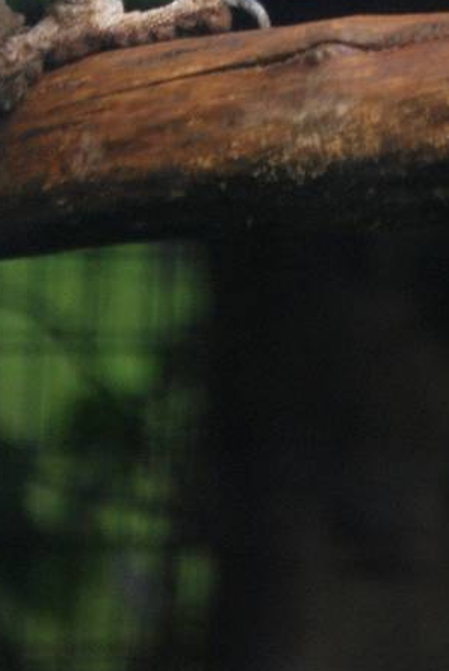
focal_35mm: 1297
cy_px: -481
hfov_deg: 1.1
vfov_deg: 1.6
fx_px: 24206
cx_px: 135
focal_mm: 240
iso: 400
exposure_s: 1/125
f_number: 5.3
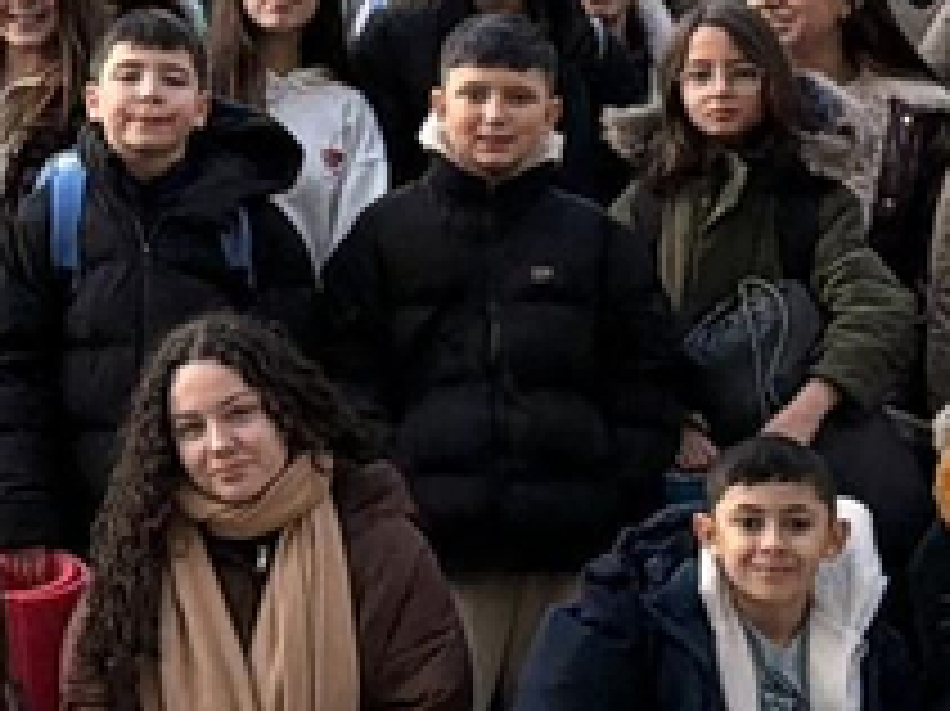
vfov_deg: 8.1
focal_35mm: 182
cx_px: -369
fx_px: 4992
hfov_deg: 10.6
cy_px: -166
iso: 320
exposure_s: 1/1106
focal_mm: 6.76
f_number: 1.78
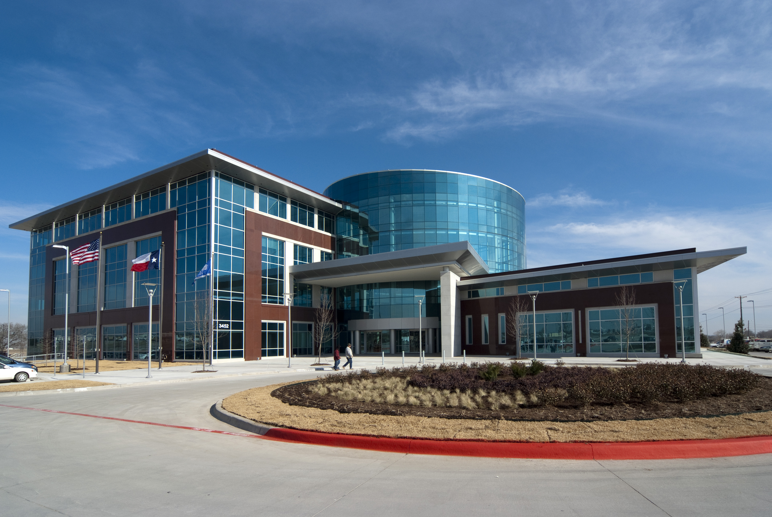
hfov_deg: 89.9
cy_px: 258
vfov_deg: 67.5
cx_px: 386
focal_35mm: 18
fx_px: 386
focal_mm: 12
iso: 100
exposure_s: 1/125
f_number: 13
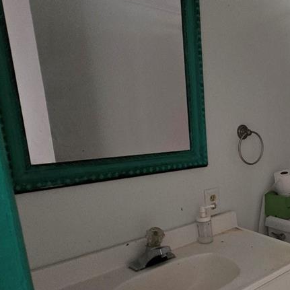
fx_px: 303
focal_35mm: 32
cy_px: 188
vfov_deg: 50.4
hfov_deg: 43.0
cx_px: 297
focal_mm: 2.2
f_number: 2.2
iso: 1250
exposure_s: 1/24
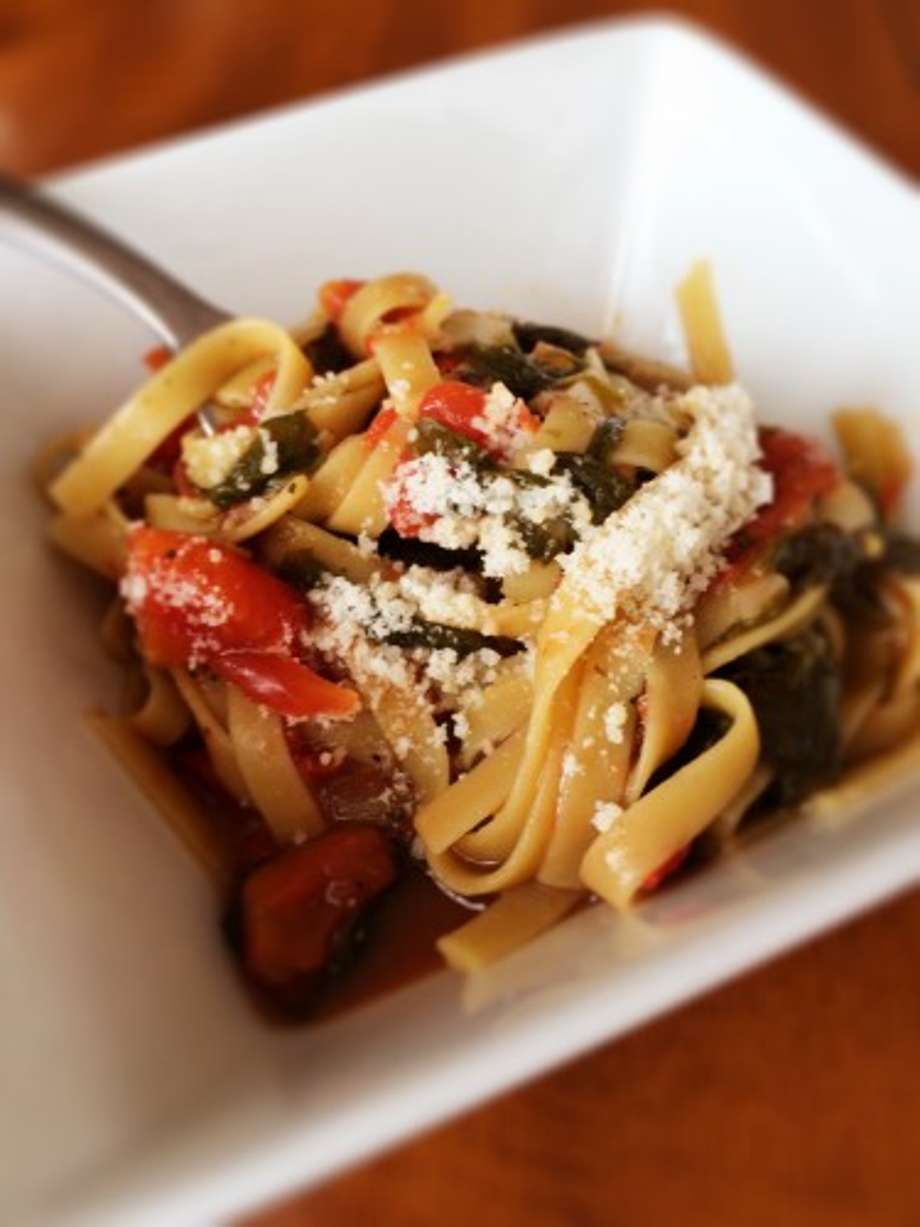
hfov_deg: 48.2
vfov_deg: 61.7
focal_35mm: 29
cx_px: 460
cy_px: 614
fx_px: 1028
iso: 40
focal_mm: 4.15
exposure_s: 1/30
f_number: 2.2
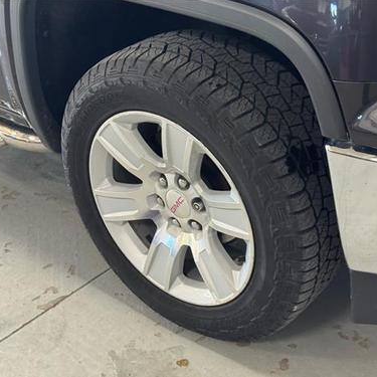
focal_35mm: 57
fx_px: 702
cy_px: 188
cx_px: 205
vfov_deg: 30.0
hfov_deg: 30.0
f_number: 1.78
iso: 125
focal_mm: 6.76
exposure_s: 1/60
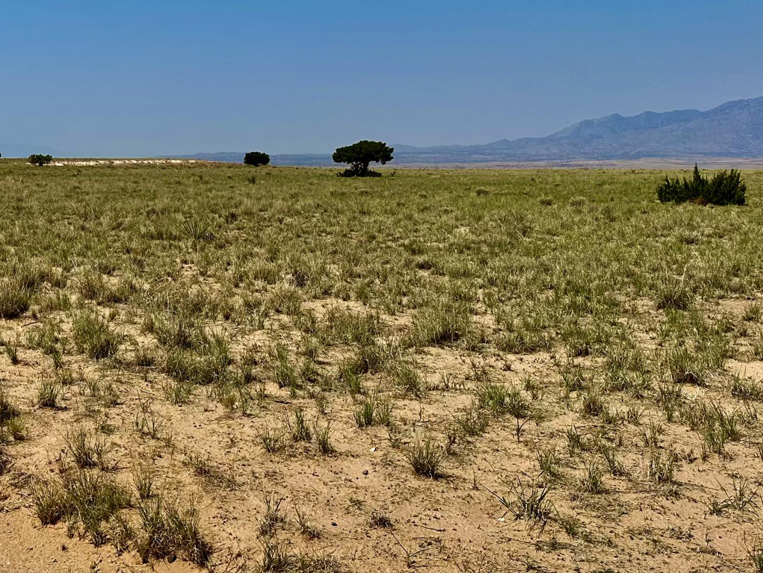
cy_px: 162
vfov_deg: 29.3
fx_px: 1080
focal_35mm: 49
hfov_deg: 35.8
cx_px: 33
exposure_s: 1/9709
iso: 80
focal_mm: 6.86
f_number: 1.78
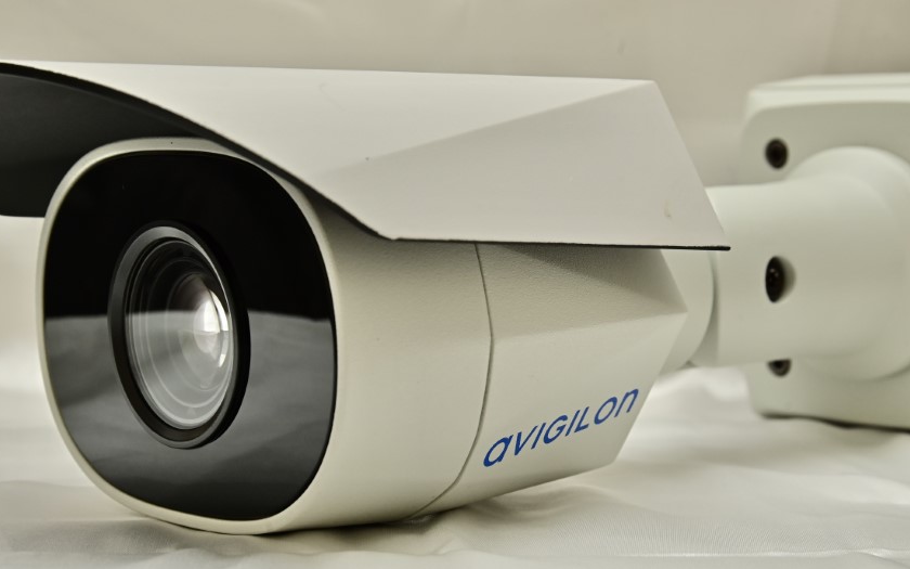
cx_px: 531
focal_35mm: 91
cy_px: 338
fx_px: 2257
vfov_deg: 14.4
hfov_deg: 22.8
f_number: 13
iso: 800
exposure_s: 1/200
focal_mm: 65
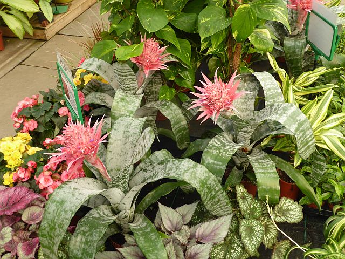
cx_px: 172
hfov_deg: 46.8
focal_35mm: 40
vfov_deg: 36.0
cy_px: 130
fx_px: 399
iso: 125
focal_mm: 7.2
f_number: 3.8
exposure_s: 1/60
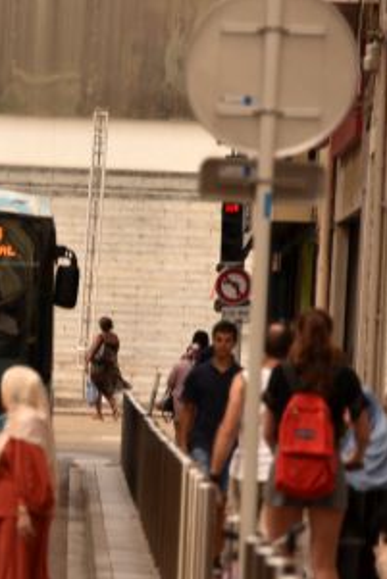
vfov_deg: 4.5
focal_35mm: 454
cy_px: 352
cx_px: -66
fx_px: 7312
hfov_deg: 3.0
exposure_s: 1/250
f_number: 5.6
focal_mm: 190
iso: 100
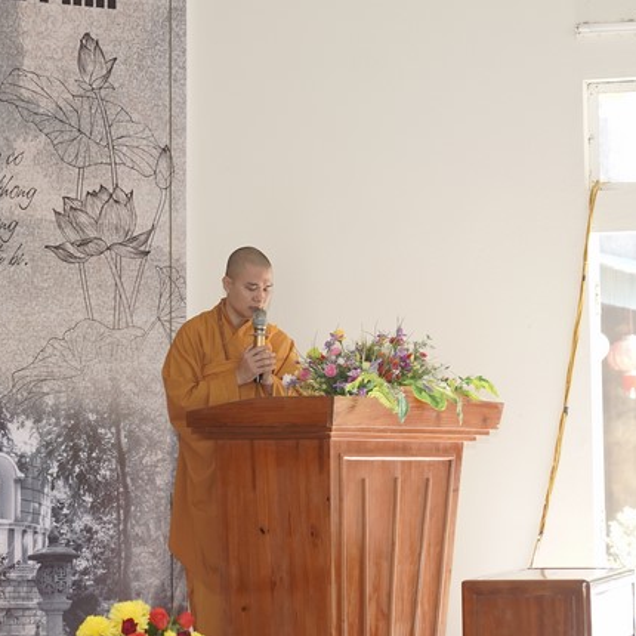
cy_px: 317
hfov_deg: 12.9
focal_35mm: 135
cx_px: 166
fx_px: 2806
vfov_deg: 12.9
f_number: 4
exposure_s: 1/125
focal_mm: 70
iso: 1000
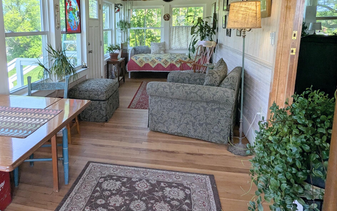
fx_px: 248
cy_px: 67
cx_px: 111
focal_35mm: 27
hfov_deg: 66.4
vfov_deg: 45.2
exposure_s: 1/231
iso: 42
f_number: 2.2
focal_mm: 2.35
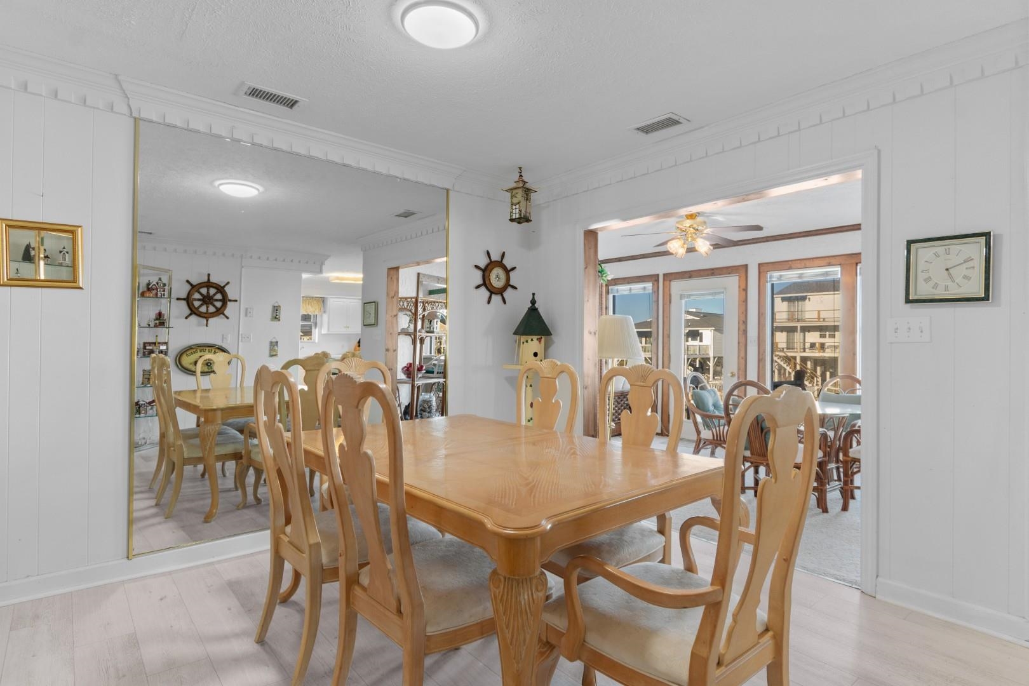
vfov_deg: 64.6
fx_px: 543
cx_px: 514
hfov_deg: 86.9
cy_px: 343
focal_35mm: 19
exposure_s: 1/5
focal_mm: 13
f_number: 4.8
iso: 100
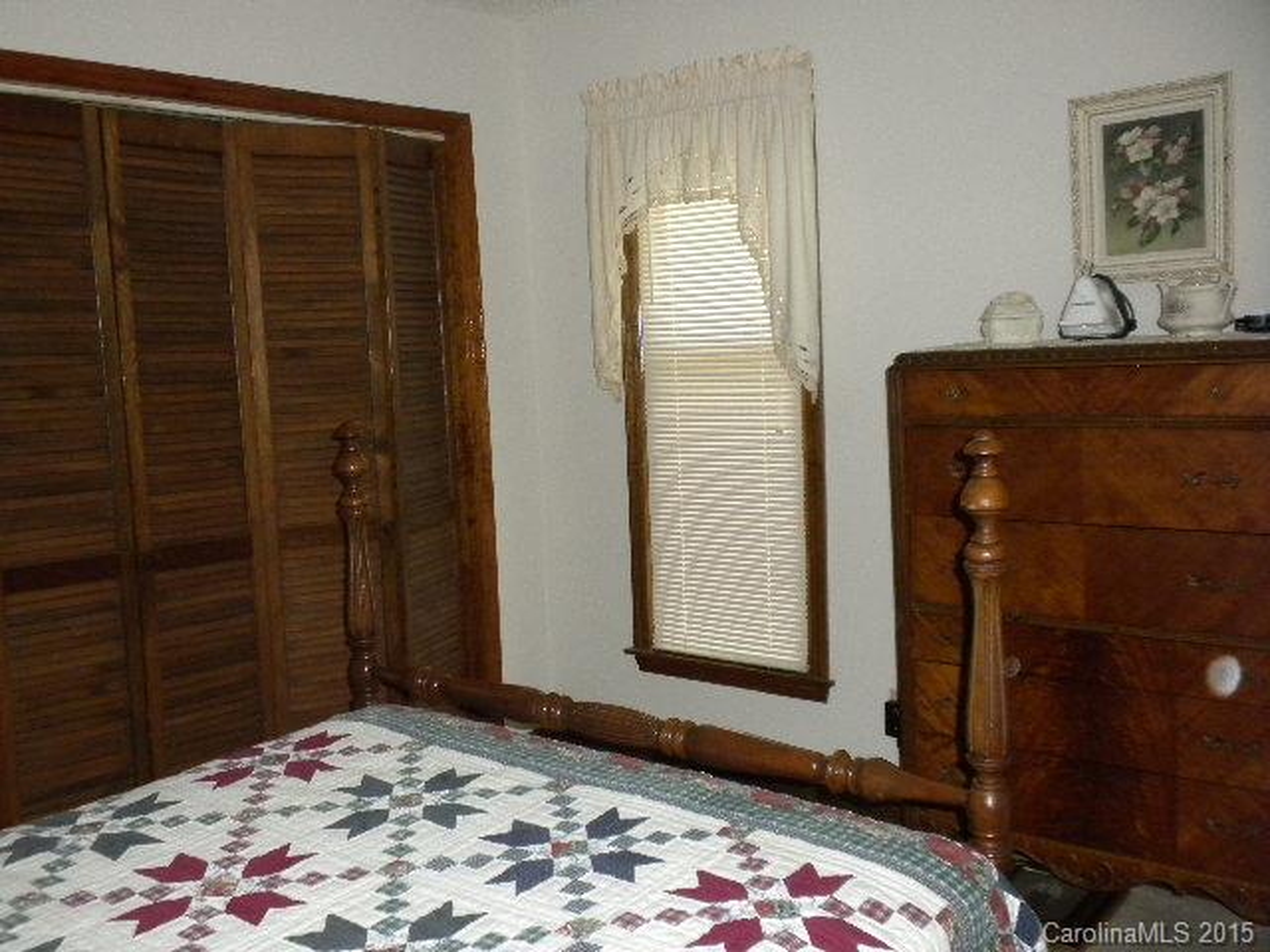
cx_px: 635
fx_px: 1357
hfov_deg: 50.1
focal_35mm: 37
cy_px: 476
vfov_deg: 38.7
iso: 400
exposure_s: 1/30
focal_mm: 6.6
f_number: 3.5
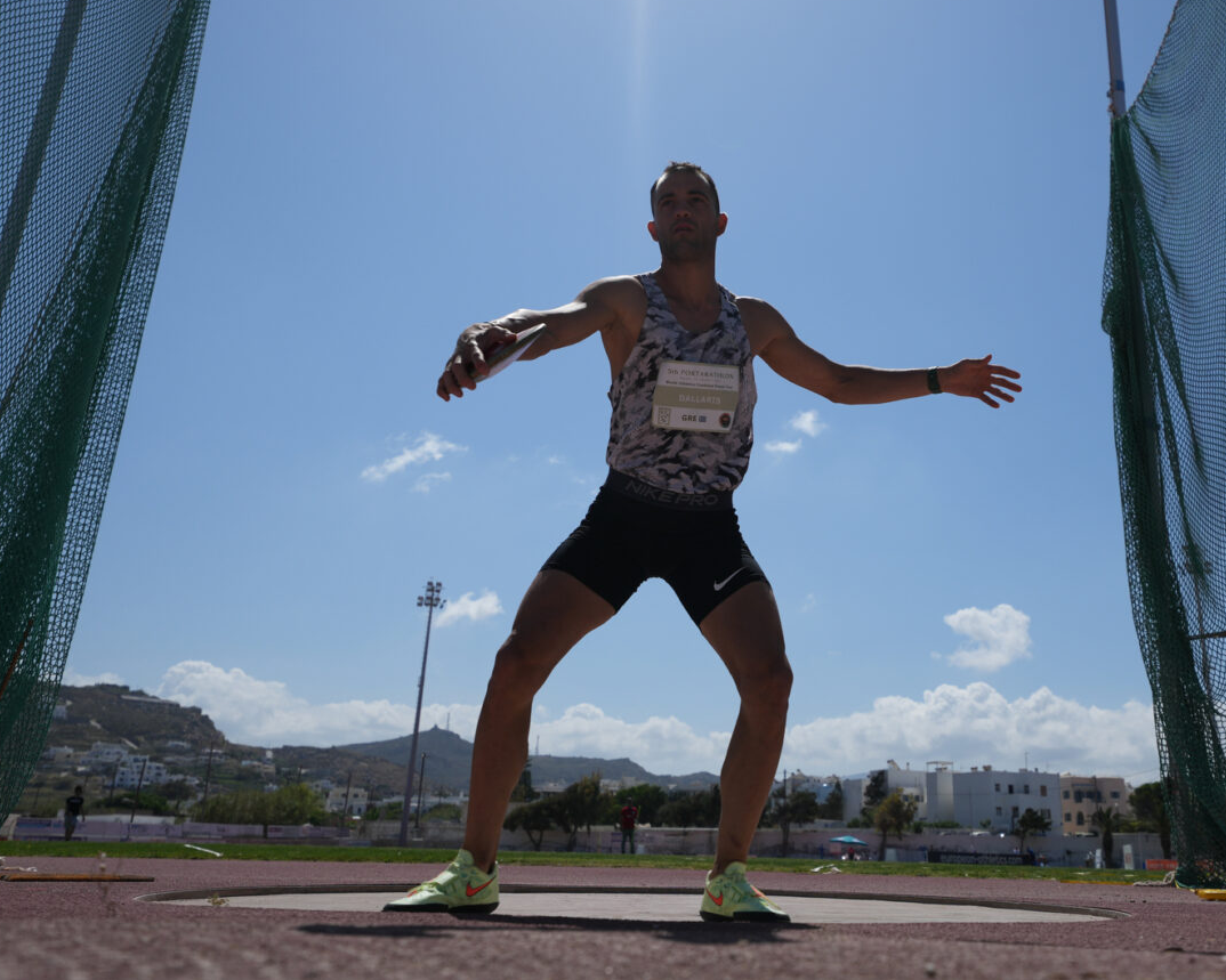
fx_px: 907
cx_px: 670
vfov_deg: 56.8
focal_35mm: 25
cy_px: 487
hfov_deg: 68.0
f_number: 2.8
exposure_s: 1/8000
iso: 160
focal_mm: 22
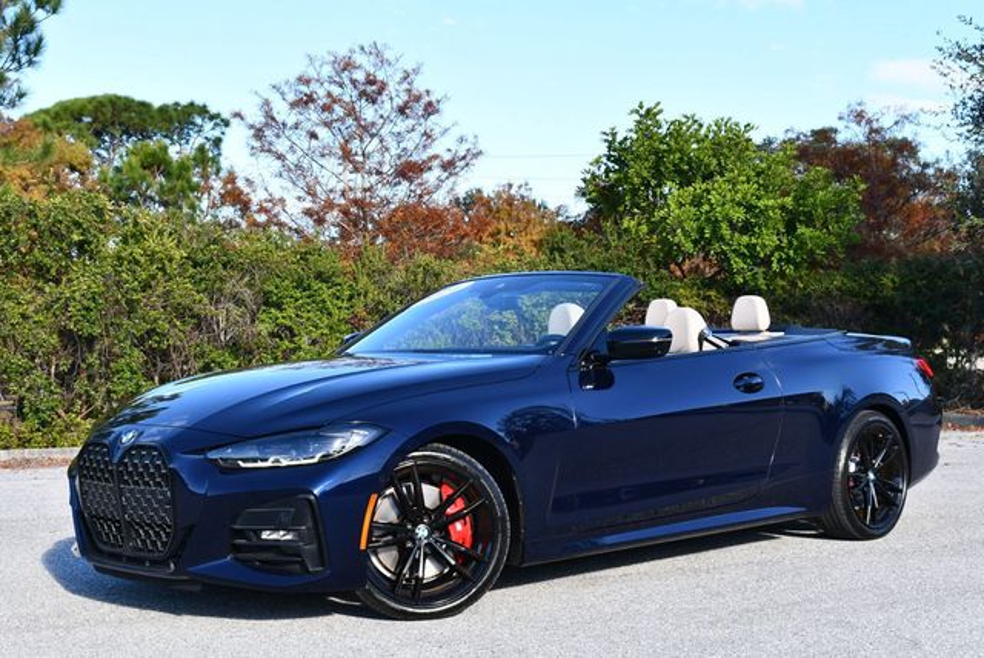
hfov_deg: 35.6
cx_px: 492
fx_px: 1532
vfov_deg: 24.2
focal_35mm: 56
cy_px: 329
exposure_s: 1/250
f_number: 7.1
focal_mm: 28
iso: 200
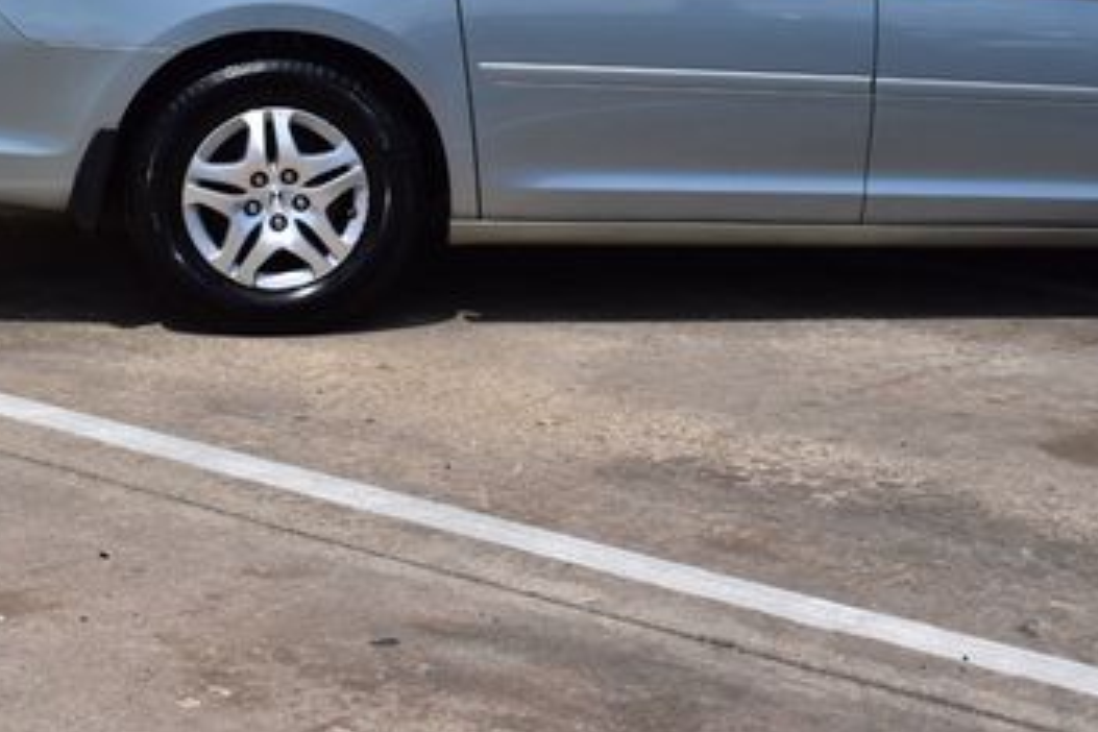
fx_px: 2501
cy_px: 78
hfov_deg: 24.6
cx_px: 726
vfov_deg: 16.4
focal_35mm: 82
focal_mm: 30
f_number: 11
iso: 200
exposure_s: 1/500
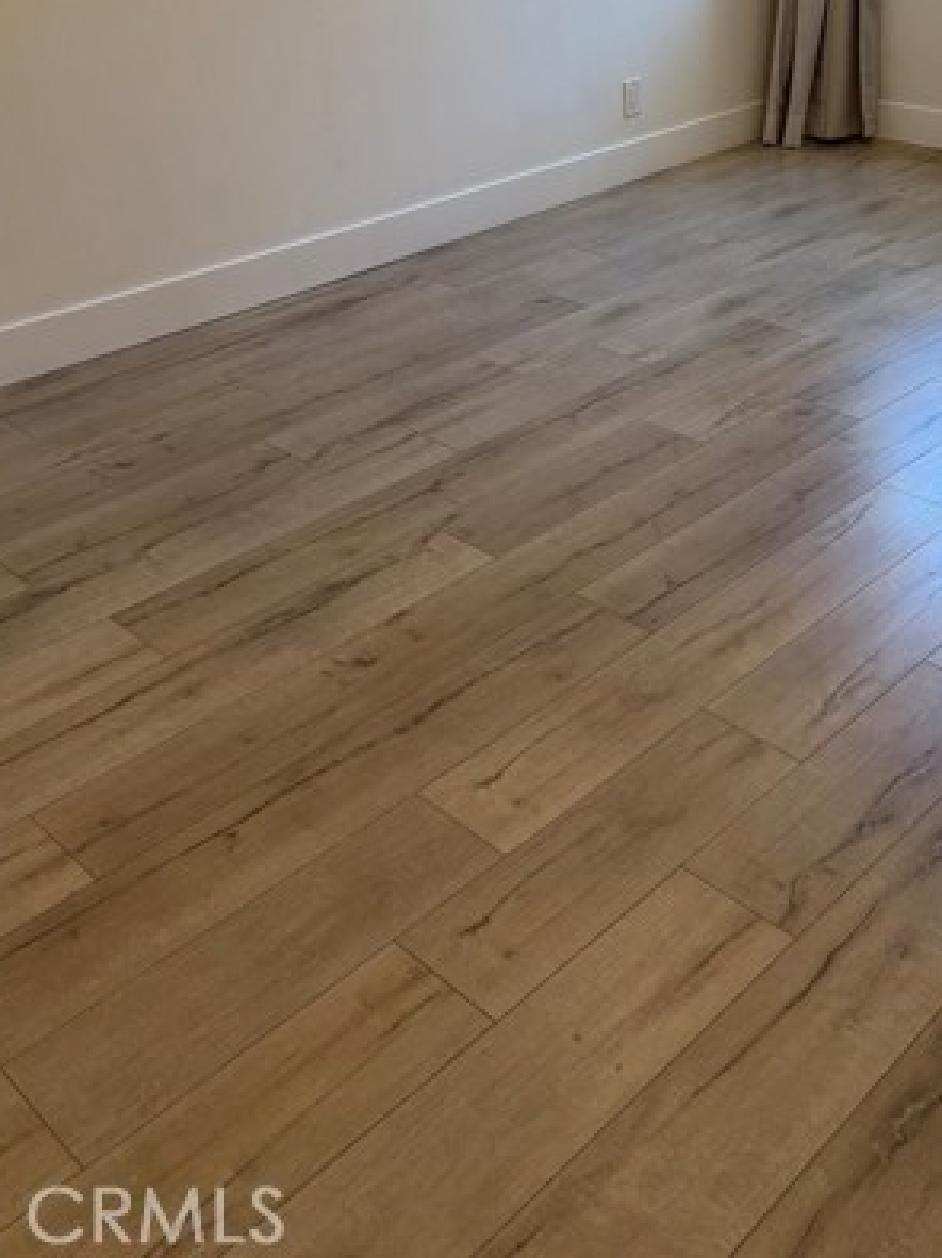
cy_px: 239
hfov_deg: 36.4
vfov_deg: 45.3
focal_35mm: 39
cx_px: 623
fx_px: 1417
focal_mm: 6.76
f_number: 1.78
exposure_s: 1/120
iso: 125
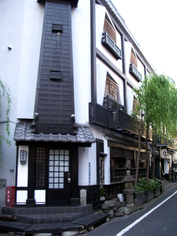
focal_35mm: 35
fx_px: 239
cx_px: 88
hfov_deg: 40.7
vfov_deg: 52.6
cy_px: 118
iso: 100
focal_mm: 5.8
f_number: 2.6
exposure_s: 1/80
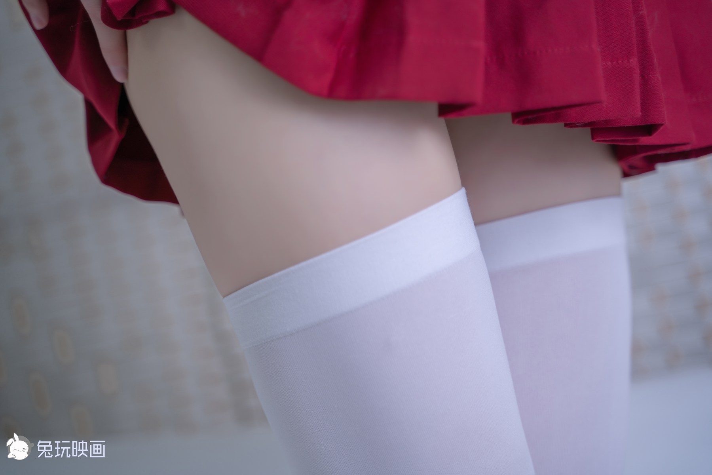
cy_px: 238
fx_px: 1483
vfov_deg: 18.2
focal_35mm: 75
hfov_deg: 27.0
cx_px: 356
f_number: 2.8
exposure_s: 1/160
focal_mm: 75
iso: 100
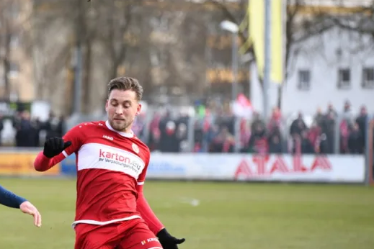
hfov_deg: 7.2
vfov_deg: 4.8
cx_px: 27
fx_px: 2971
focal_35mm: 286
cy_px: 207
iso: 900
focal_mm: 145
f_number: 2.8
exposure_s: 1/2500
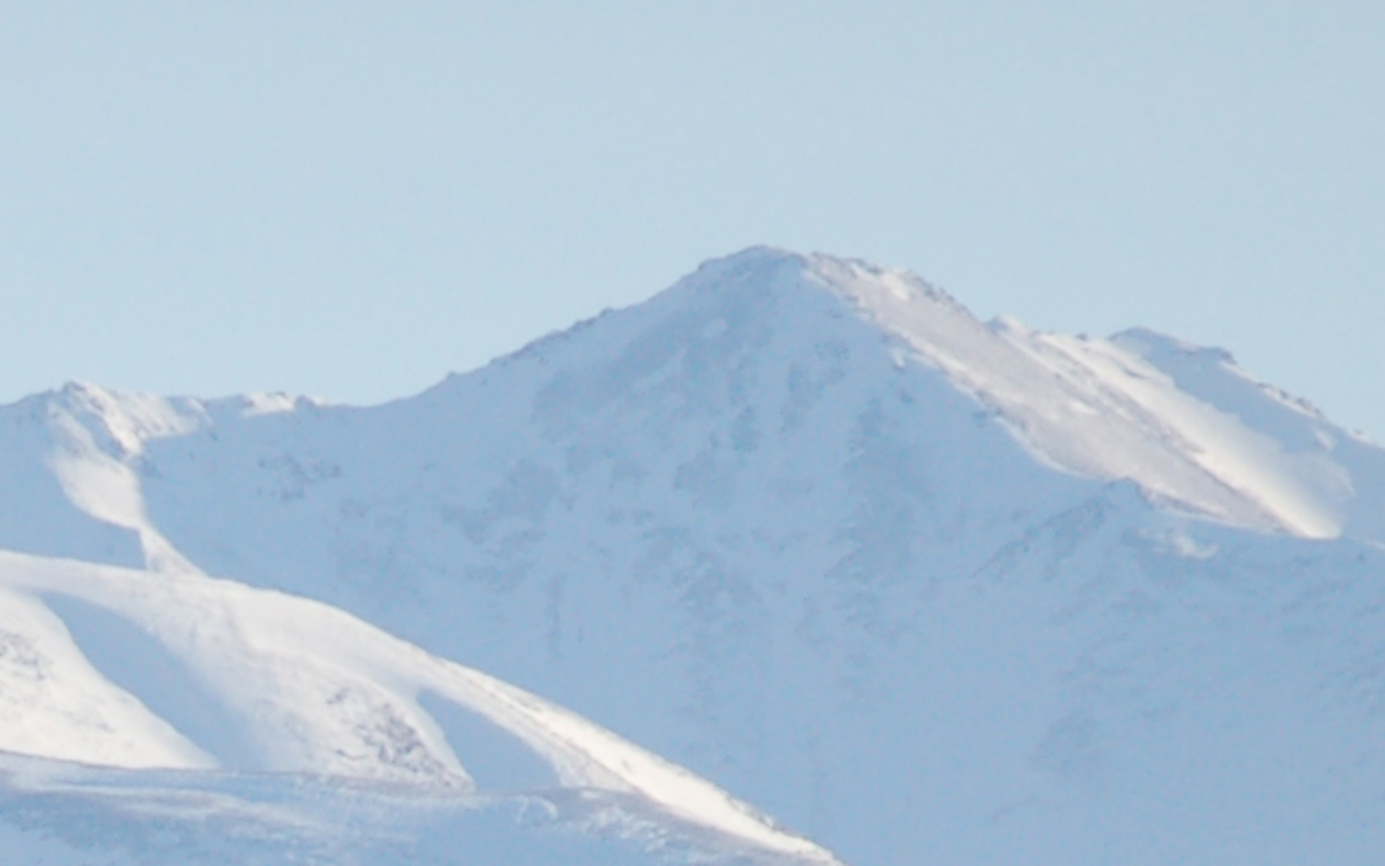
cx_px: -44
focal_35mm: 1200
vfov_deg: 1.1
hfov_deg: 1.8
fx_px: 45311
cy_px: 2059
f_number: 5.3
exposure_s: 1/2000
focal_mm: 165
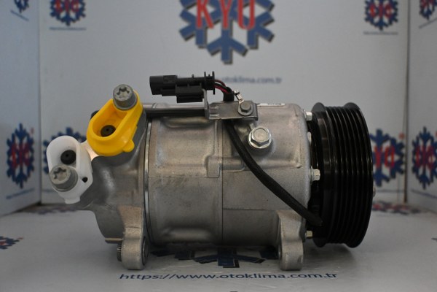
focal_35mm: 34
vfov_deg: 38.4
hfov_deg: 55.1
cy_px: 146
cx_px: 218
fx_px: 419
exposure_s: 1/80
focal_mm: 23
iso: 3200
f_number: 4.2
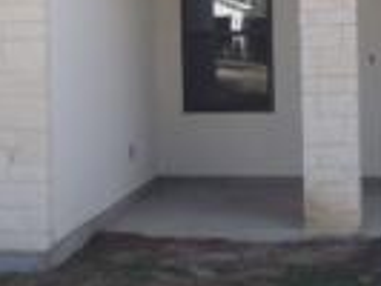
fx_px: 925
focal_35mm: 84
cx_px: 198
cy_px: 37
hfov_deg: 23.3
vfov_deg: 17.4
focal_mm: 5
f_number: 3.9
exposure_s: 1/250
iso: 125
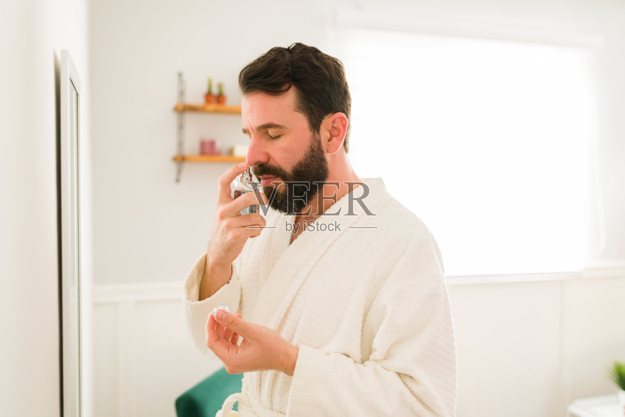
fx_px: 608
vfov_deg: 37.9
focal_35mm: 35
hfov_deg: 54.4
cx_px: 312
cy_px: 208
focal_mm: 35
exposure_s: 1/160
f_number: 1.8
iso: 250
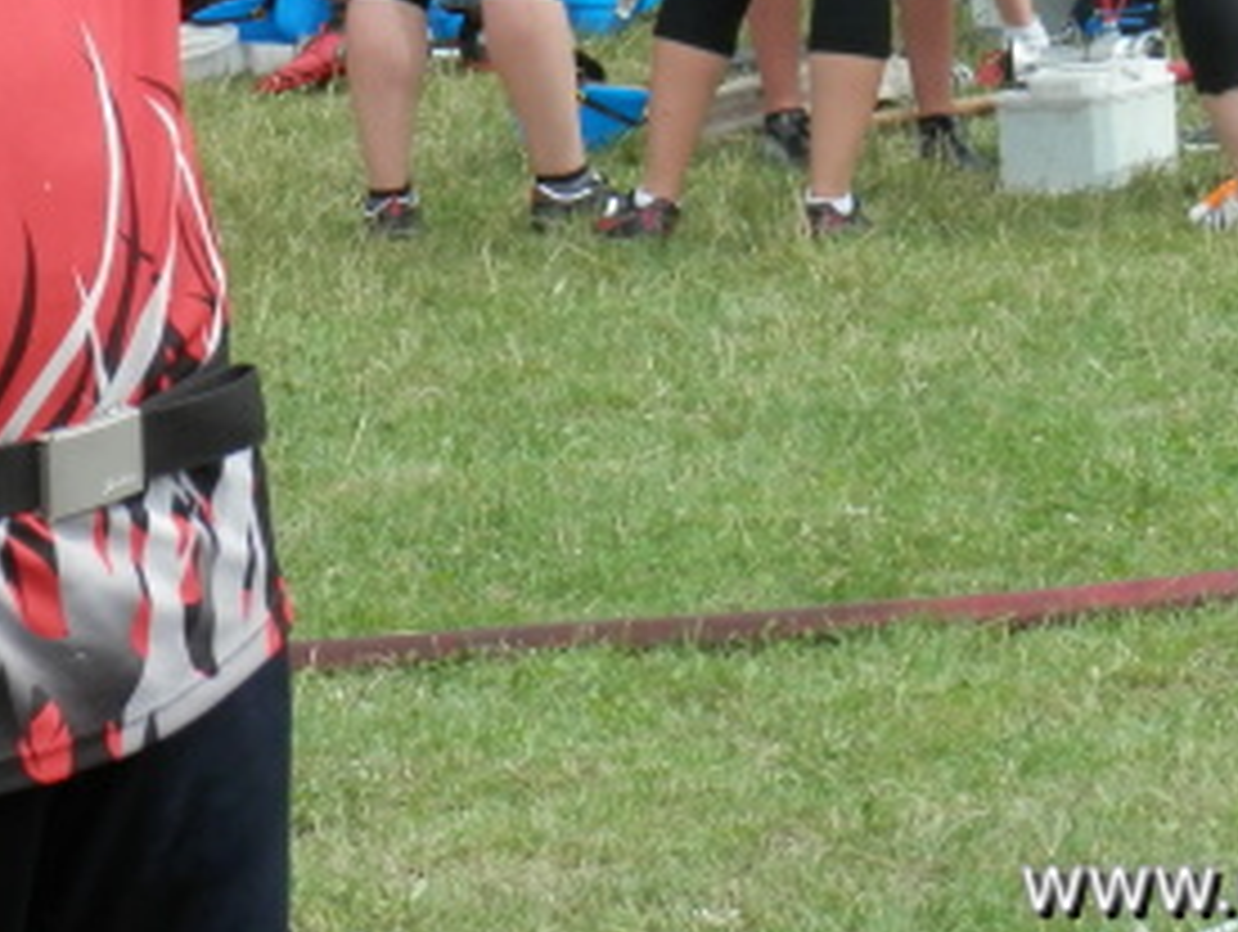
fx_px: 10278
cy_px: -288
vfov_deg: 5.2
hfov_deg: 6.9
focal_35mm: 287
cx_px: 115
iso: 80
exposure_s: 1/160
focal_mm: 19
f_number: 5
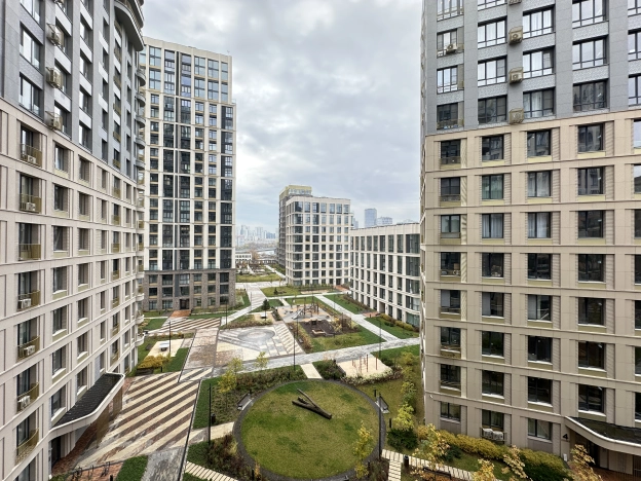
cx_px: 320
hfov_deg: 102.1
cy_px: 240
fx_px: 259
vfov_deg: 85.7
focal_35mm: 14
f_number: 2.2
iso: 40
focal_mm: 2.22
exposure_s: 1/254
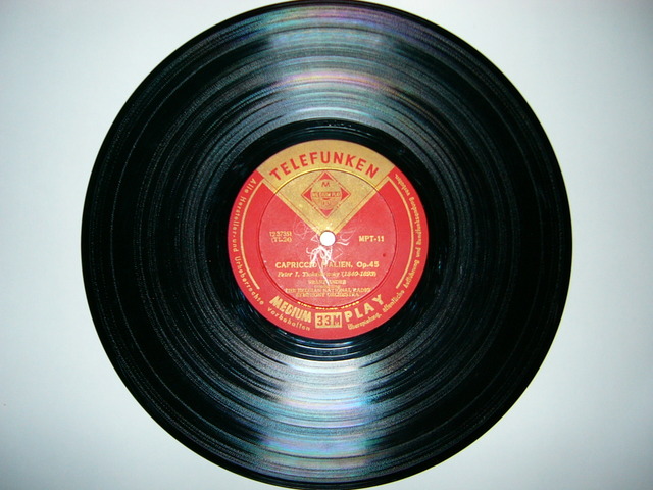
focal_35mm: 35
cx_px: 326
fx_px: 660
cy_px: 245
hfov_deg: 52.6
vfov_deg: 40.7
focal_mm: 5.8
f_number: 2.8
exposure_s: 1/60
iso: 100
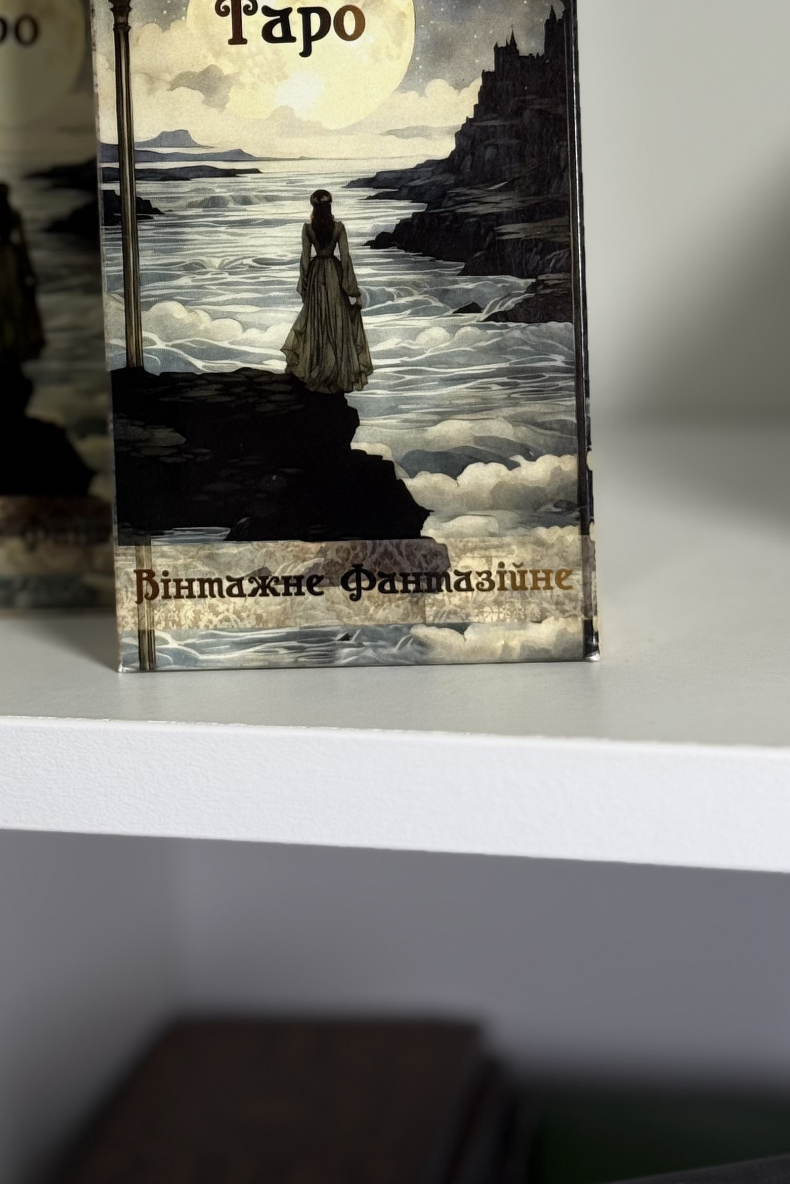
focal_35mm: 84
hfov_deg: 16.2
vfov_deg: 23.7
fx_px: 2764
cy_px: 200
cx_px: 250
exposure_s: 1/86
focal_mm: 6.76
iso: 100
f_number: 1.78
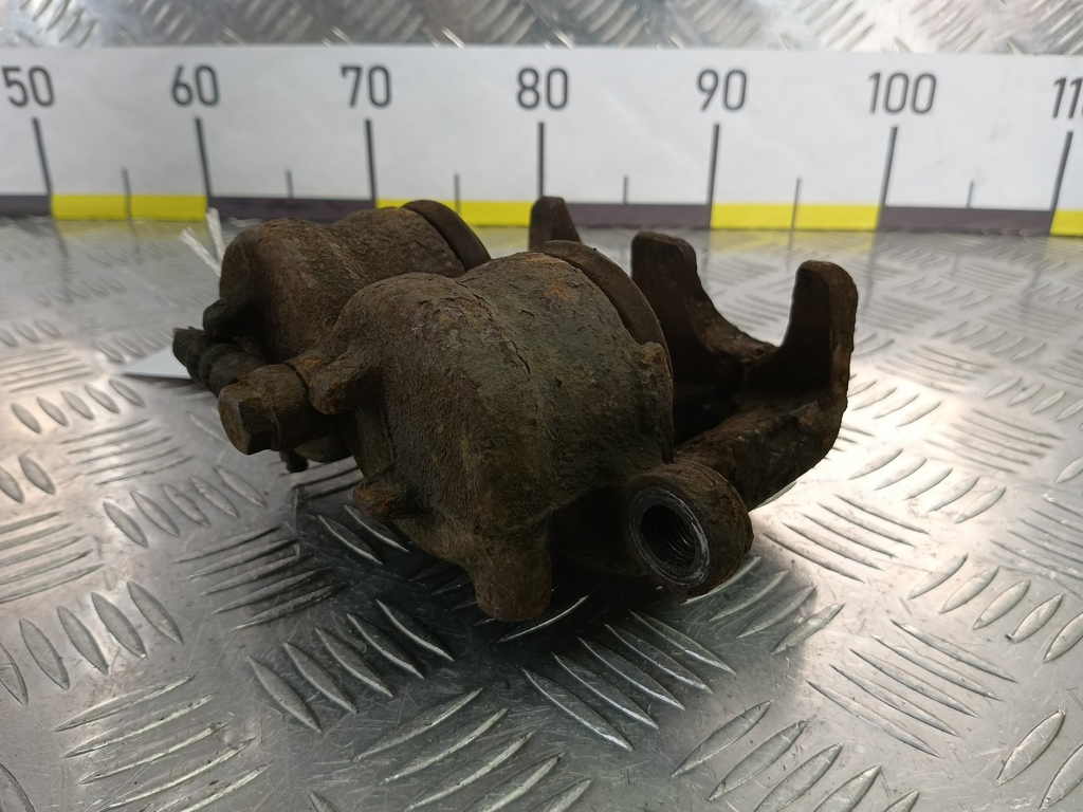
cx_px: 542
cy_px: 406
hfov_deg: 73.9
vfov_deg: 58.9
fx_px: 720
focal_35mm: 23
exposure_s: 1/100
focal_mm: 4.11
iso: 120
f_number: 1.6
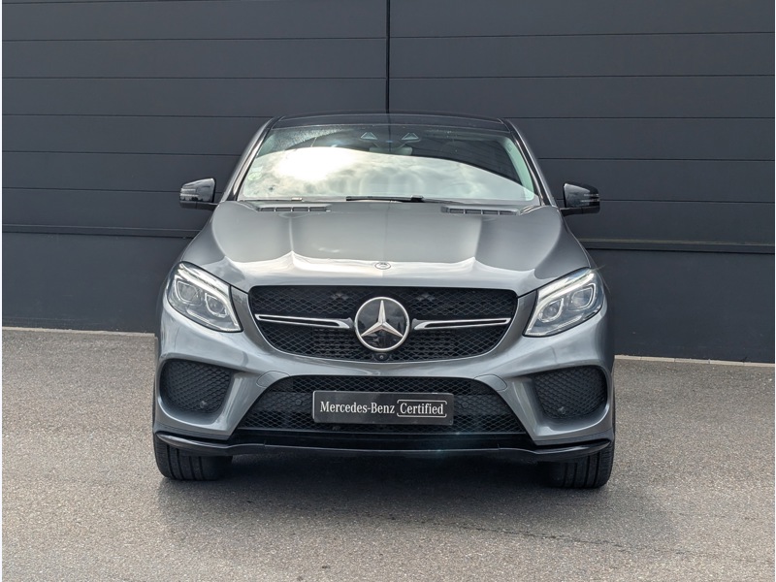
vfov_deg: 29.7
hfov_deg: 38.9
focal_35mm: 49
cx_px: 388
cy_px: 291
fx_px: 1098
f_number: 1.68
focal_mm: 6.9
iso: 21
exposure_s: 1/1183
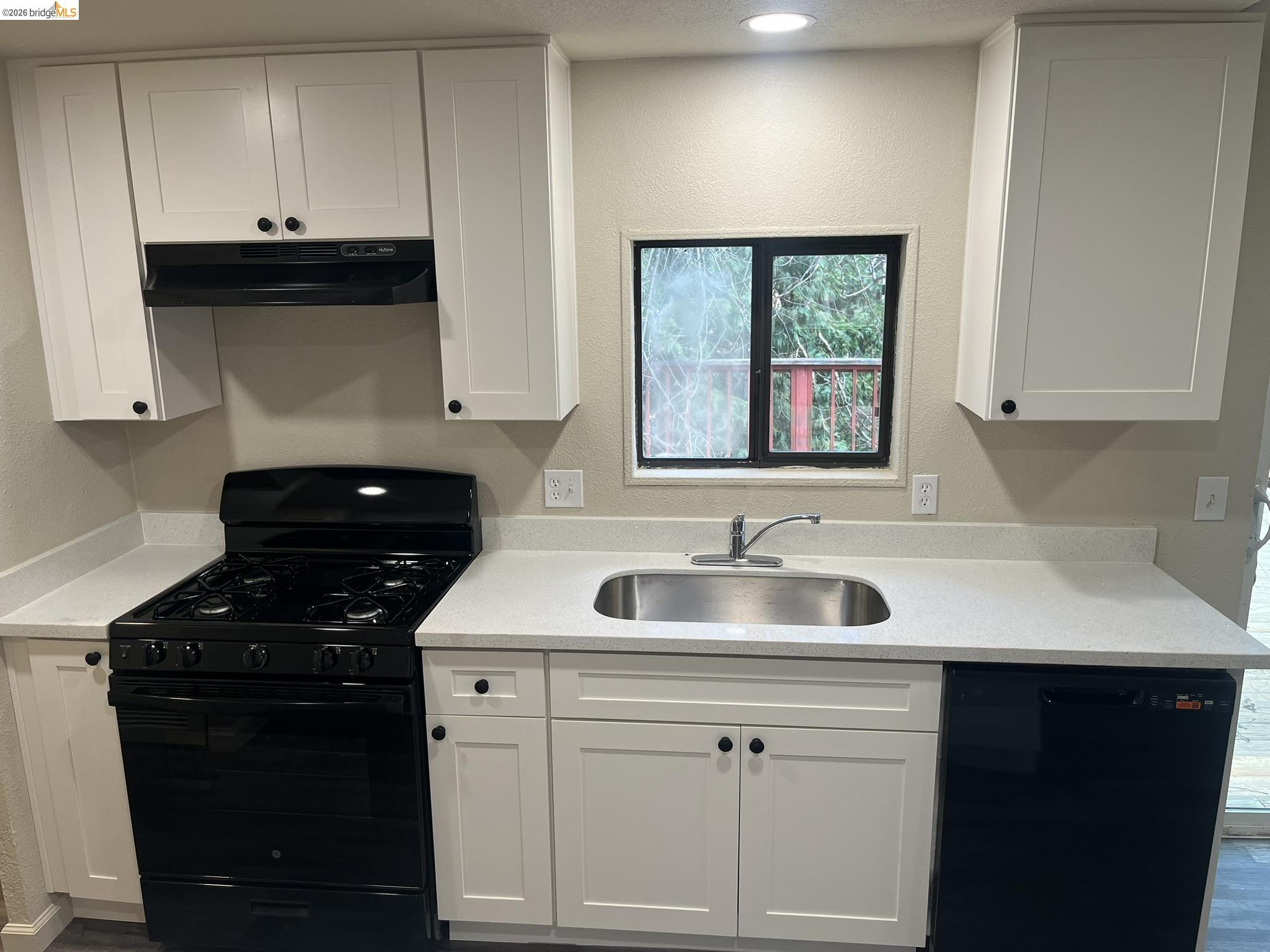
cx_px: 635
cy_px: 476
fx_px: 954
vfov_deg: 53.1
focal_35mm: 26
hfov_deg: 67.3
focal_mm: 5.1
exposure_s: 1/120
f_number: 1.6
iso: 100
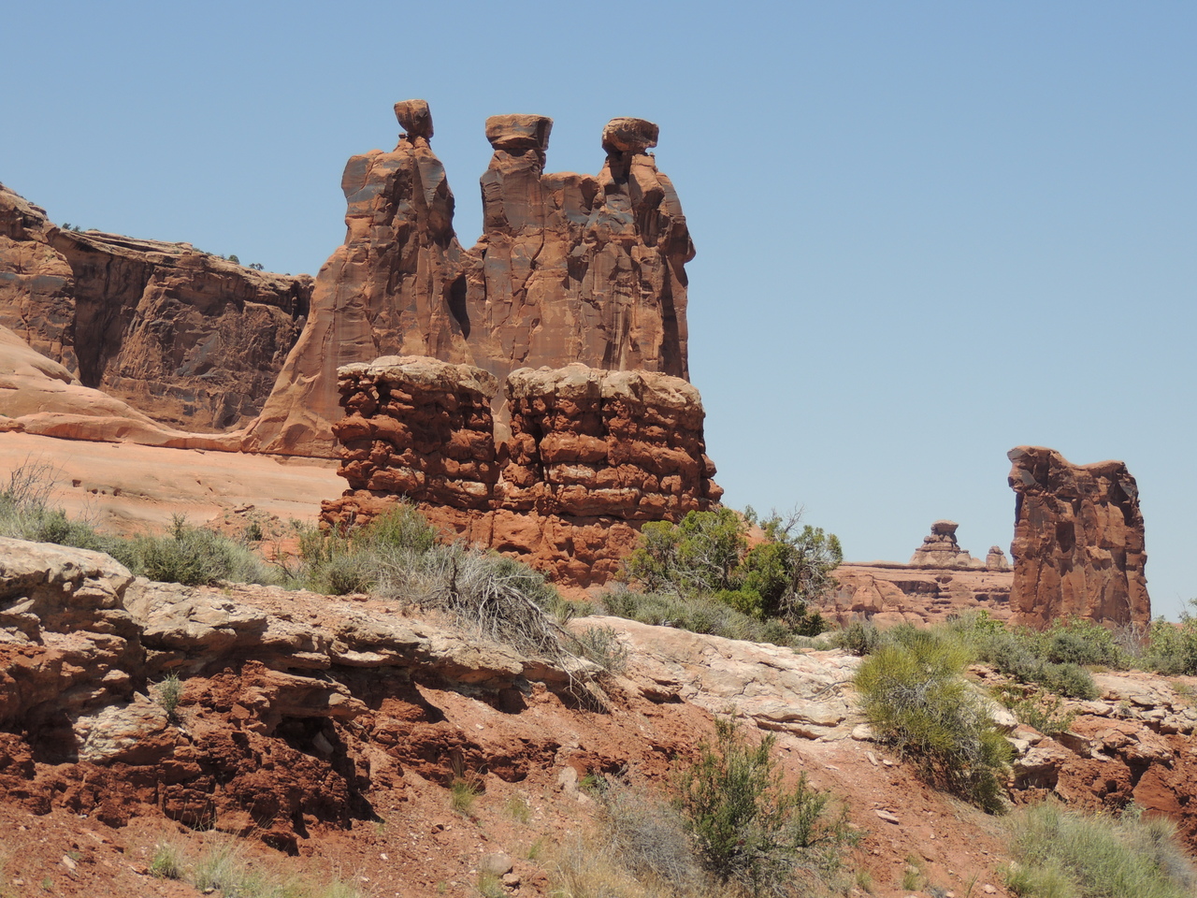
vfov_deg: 14.8
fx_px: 3458
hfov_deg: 19.6
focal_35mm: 100
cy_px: 449
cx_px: 598
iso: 100
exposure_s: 1/800
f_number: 4.1
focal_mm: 17.8
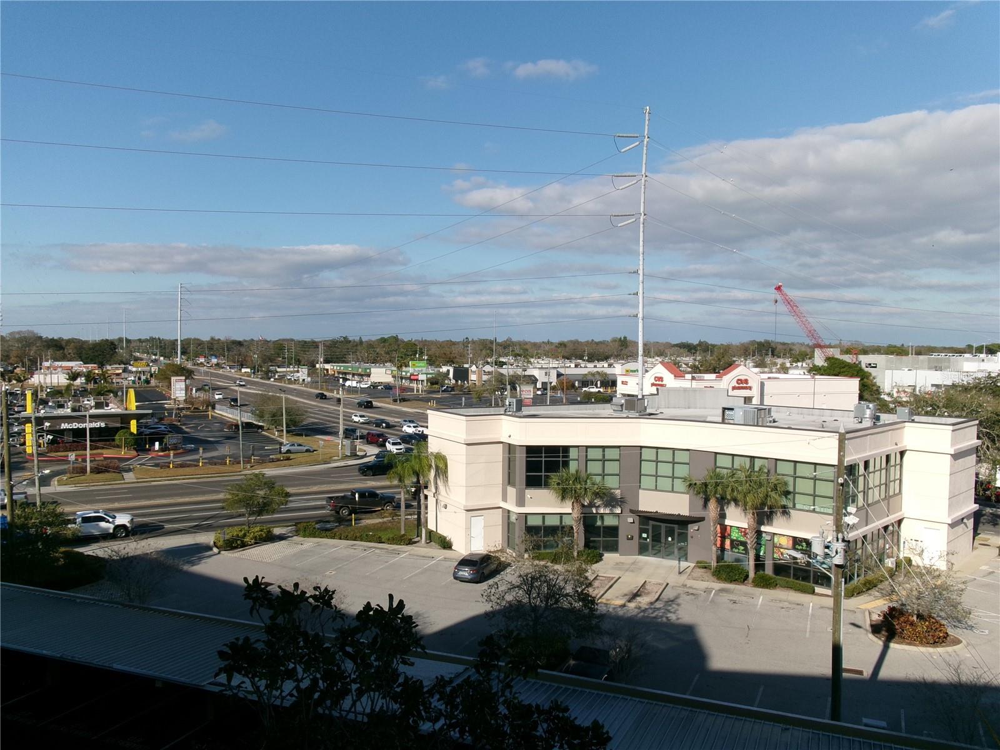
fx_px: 809
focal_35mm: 28
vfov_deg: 49.7
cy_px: 375
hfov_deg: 63.4
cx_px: 500
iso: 100
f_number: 10.8
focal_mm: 5.1
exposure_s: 1/170
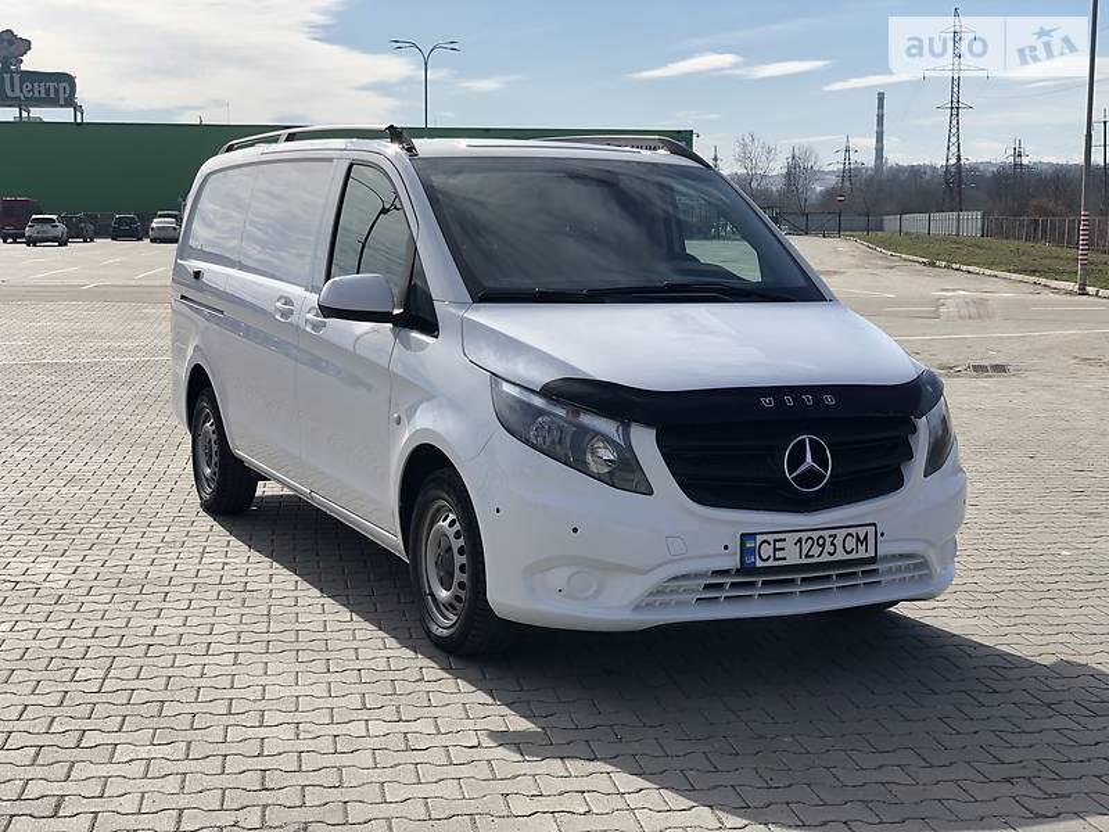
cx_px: 554
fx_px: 1666
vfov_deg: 28.0
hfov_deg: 36.8
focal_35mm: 52
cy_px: 416
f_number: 2.4
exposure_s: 1/1116
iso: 16
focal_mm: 6
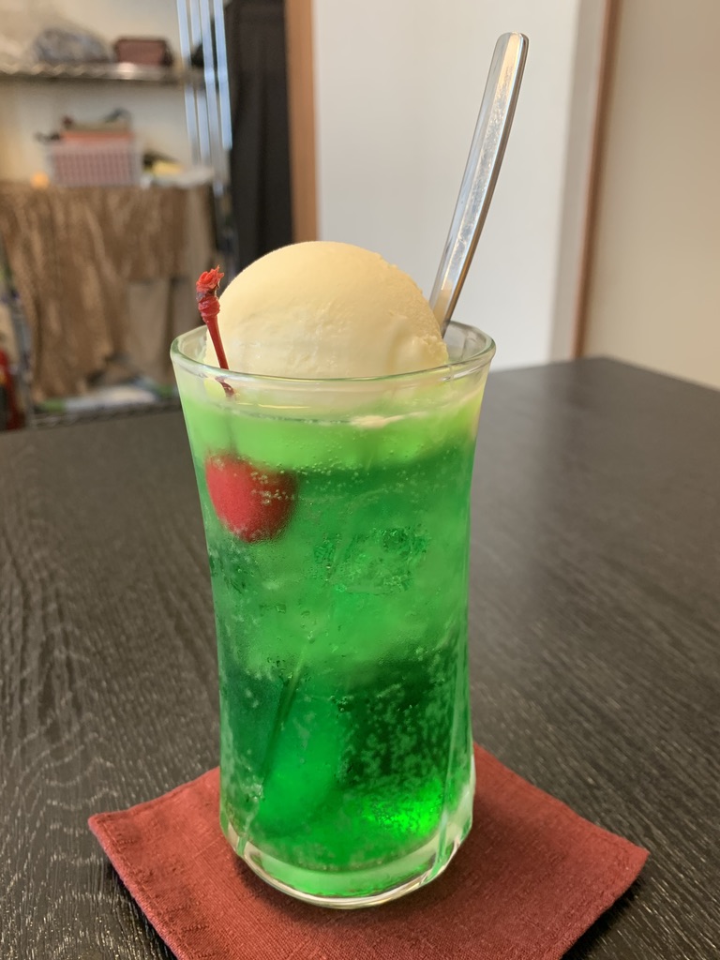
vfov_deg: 67.3
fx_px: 721
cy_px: 480
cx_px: 360
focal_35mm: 26
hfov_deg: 53.1
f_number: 1.8
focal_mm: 4.25
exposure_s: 1/50
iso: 125
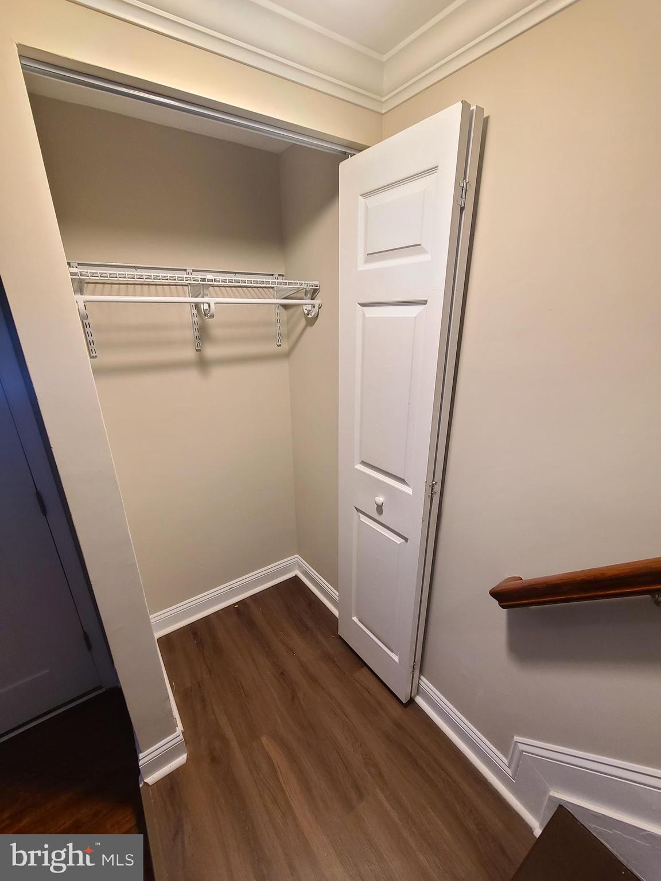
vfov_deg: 106.2
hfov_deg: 89.9
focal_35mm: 13
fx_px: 331
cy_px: 440
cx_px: 330
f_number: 2.2
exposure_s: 1/39
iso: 400
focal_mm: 2.2
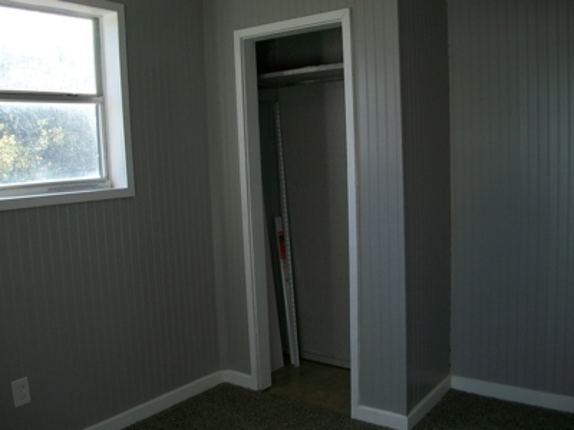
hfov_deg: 56.8
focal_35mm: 32
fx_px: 531
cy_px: 215
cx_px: 287
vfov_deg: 44.2
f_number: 2.9
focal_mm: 5.7
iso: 80
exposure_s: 1/200
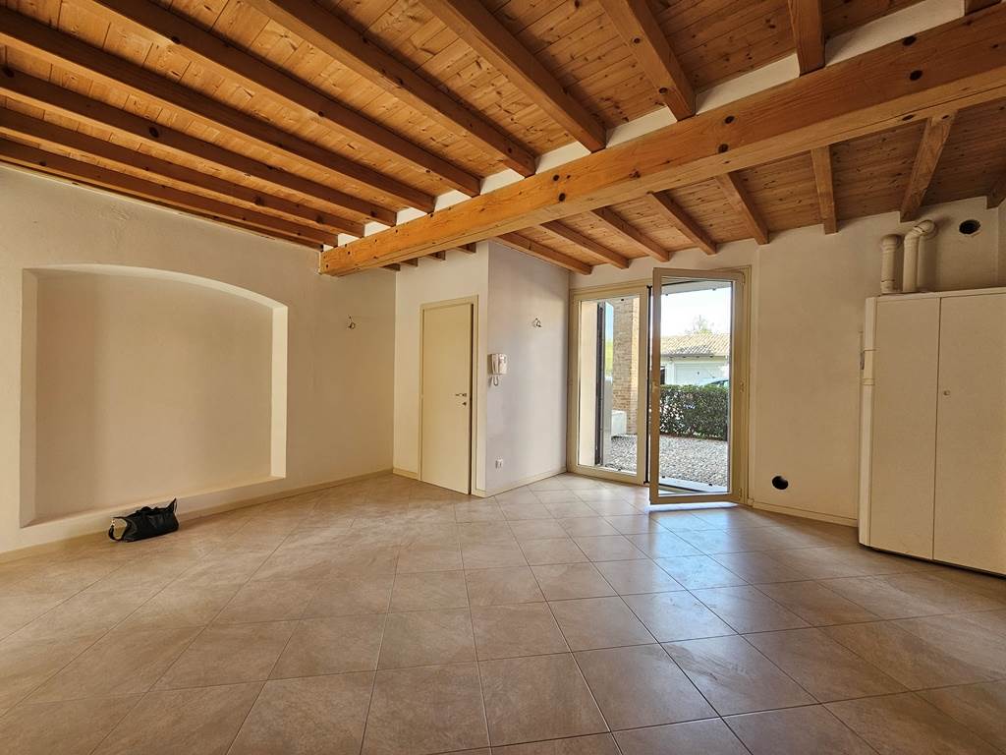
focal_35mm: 13
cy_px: 378
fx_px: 378
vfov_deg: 89.9
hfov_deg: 106.2
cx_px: 503
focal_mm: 2.2
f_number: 2.2
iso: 80
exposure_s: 1/60
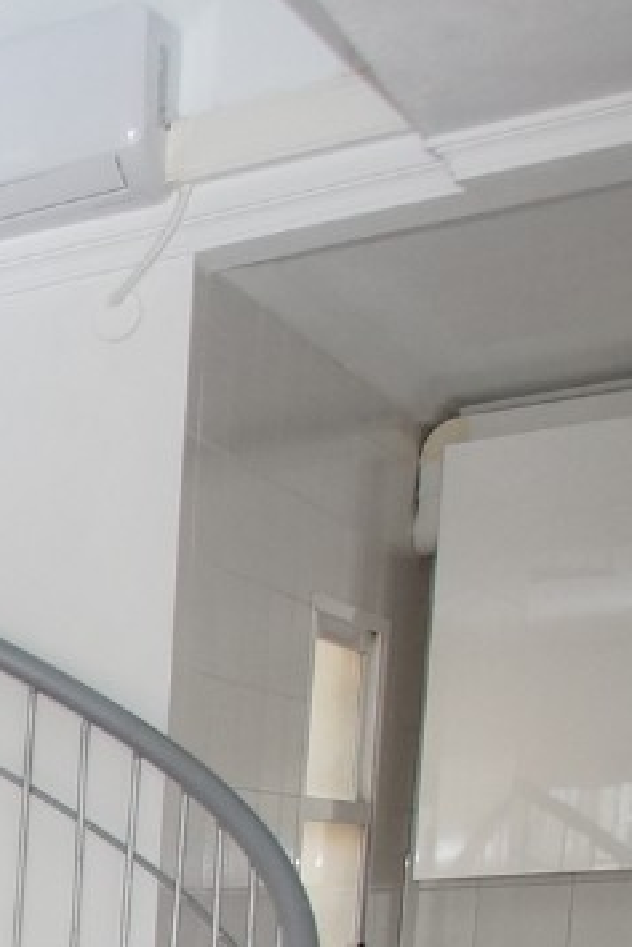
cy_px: 1422
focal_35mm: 76
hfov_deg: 12.7
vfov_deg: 22.1
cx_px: -1000
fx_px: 1999
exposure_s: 1/160
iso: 500
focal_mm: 10
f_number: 4
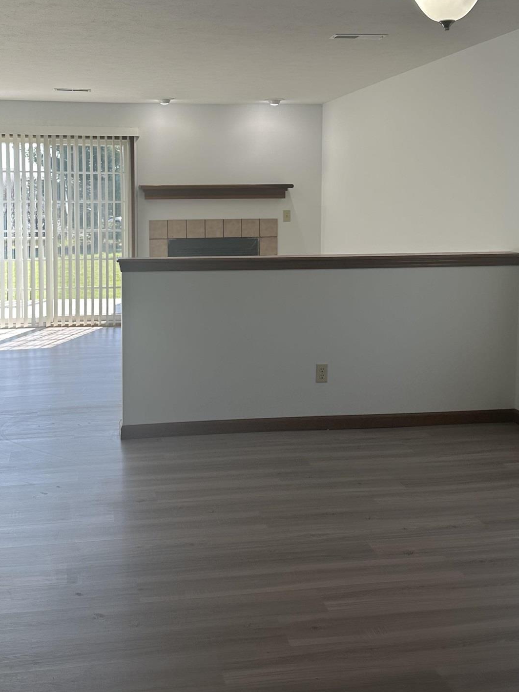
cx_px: 200
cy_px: 252
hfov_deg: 36.6
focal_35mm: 39
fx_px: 780
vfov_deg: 47.4
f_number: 1.78
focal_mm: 6.86
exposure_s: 1/213
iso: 80
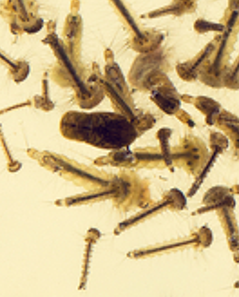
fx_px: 4519
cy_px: -123
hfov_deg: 3.0
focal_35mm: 513
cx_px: 715
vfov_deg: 3.7
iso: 200
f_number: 16
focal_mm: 60
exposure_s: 1/200
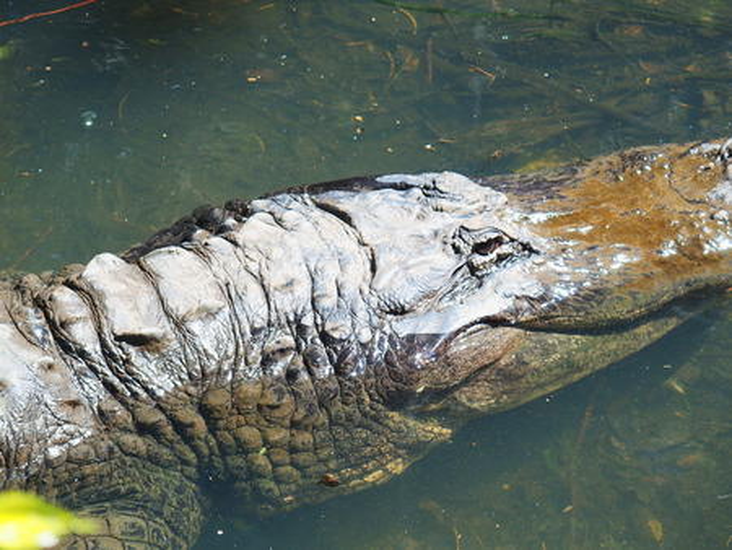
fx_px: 4232
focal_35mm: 200
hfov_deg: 9.9
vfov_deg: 7.4
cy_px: 275
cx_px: 366
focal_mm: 42.5
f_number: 3.2
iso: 100
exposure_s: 1/400
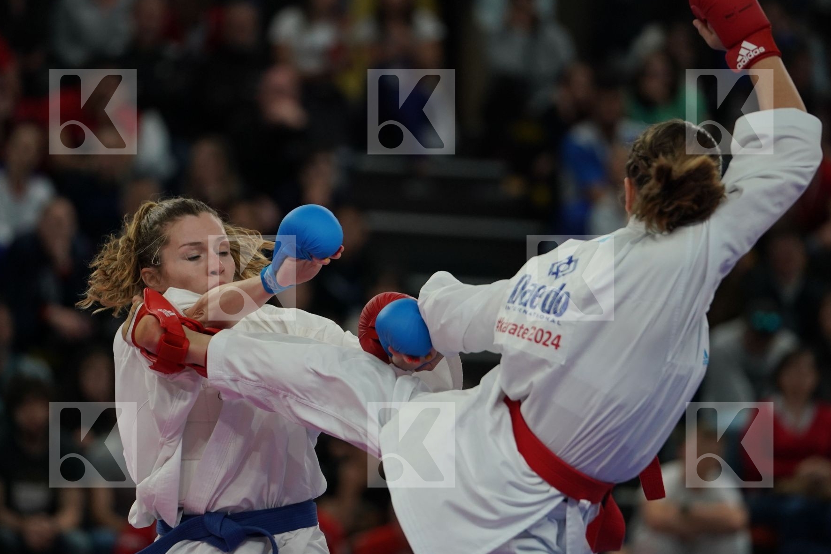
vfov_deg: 4.5
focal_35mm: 305
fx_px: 7040
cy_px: 278
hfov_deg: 6.8
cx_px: 411
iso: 1250
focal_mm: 200
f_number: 2.8
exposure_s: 1/1000
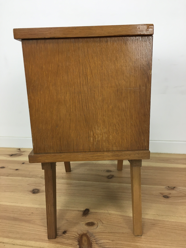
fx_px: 208
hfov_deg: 48.2
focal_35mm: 29
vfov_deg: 61.7
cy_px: 124
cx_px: 93
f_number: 2.2
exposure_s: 1/33
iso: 40
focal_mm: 4.15
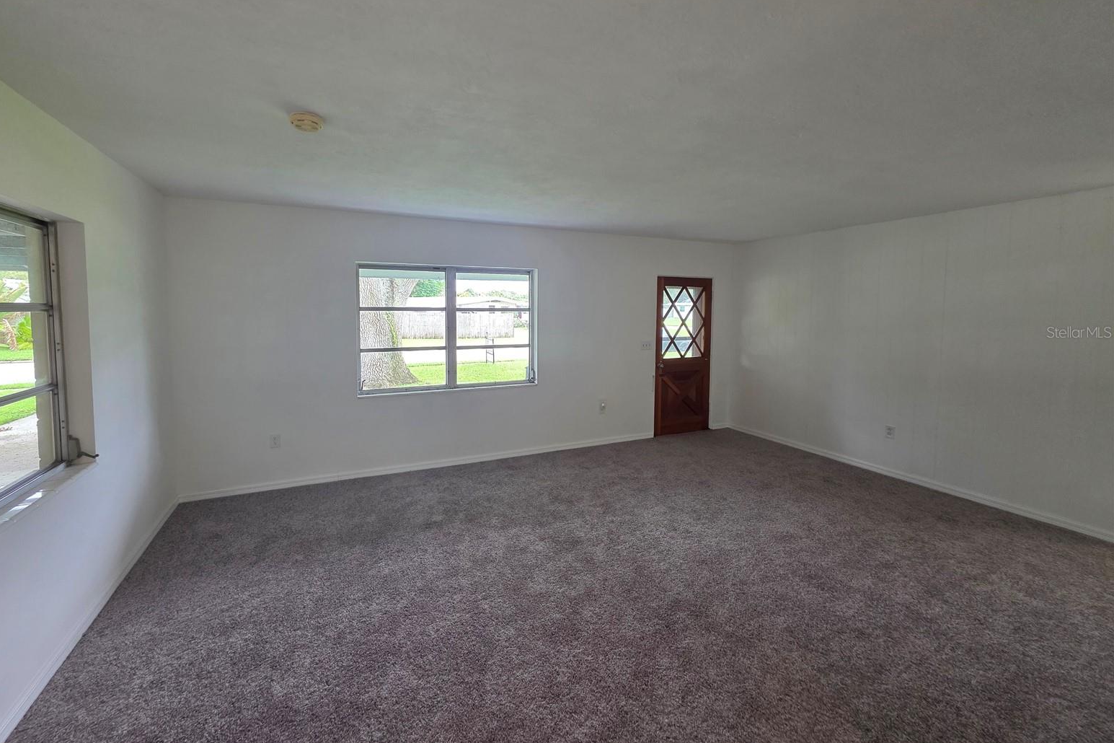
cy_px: 332
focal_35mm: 14
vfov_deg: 80.9
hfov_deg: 104.2
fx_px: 433
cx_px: 538
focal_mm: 2.2
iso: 200
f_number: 1.9
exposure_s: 1/60
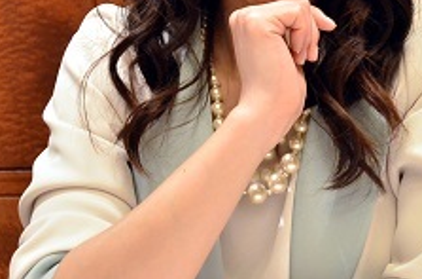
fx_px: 1133
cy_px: 22
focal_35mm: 97
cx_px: 288
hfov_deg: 21.0
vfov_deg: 13.9
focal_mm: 24
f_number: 4
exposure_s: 1/100
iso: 2500
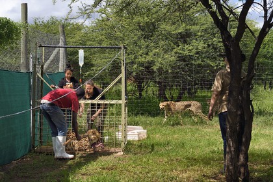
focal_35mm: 70
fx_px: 531
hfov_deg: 28.8
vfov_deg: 19.5
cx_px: 136
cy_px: 91
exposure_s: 1/250
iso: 400
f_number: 16
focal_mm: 70
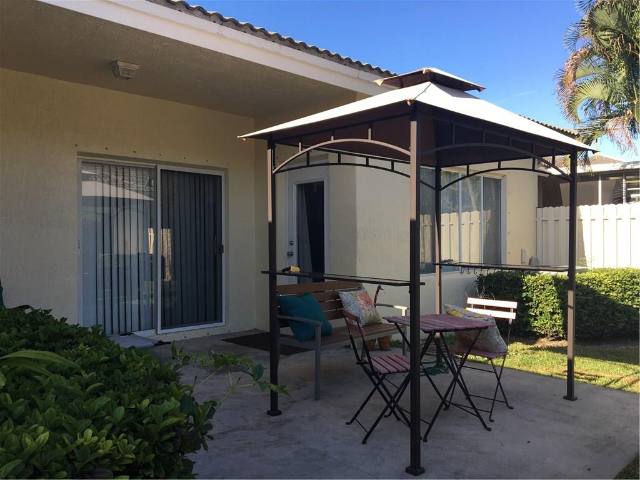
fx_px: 536
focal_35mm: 29
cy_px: 240
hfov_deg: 61.7
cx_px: 320
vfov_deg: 48.2
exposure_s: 1/513
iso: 25
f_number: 2.2
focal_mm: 4.15
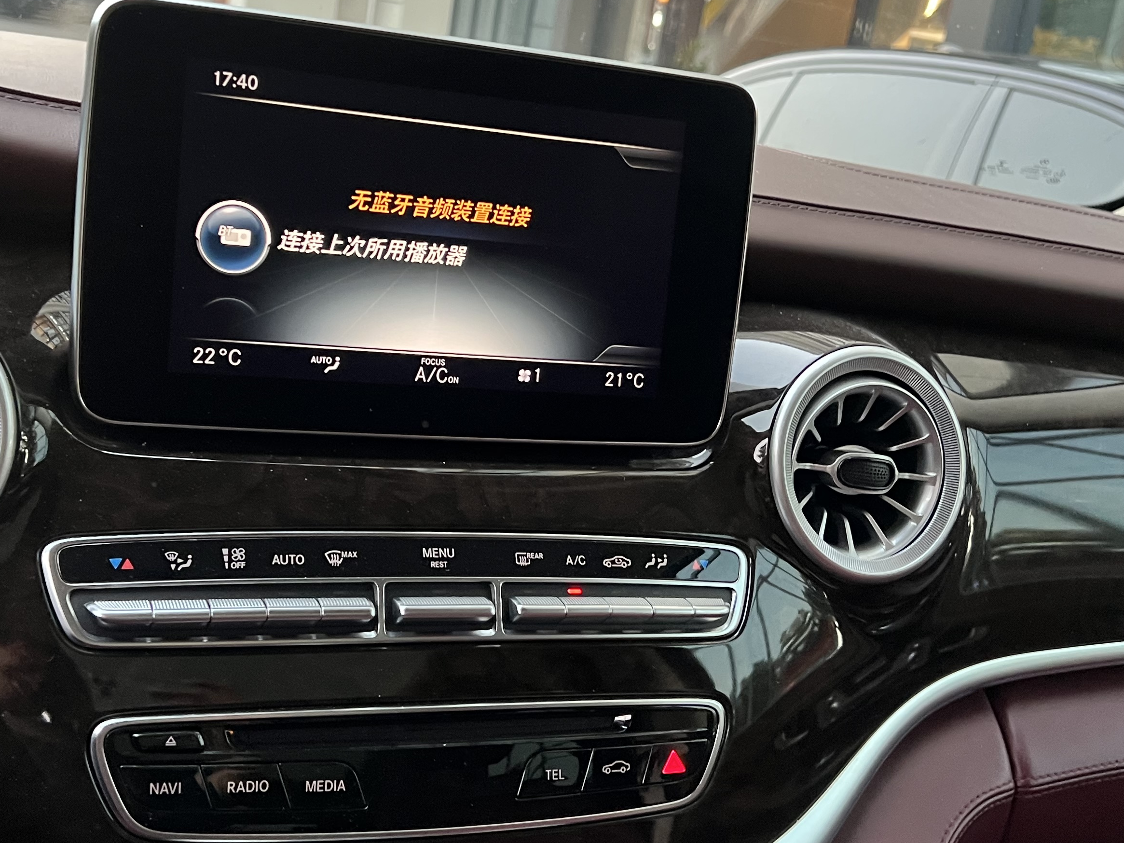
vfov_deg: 32.2
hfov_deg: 42.0
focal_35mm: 45
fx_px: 1461
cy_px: 399
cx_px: 474
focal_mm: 5.7
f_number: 1.5
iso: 320
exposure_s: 1/53
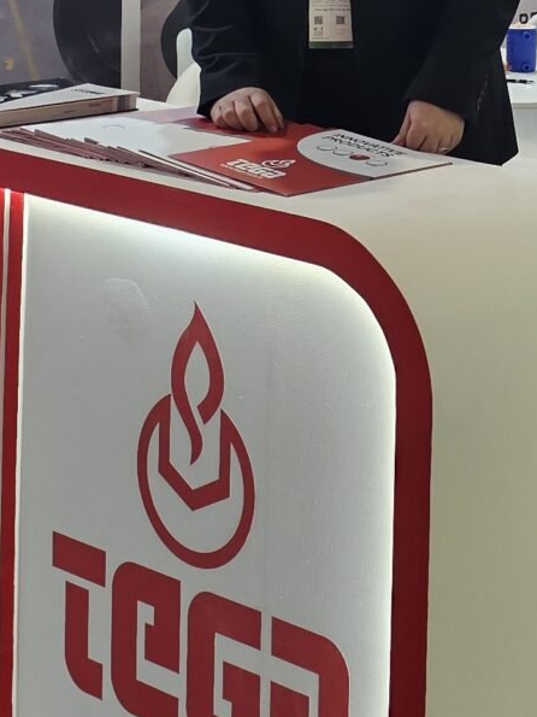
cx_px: 533
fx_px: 2048
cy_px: -140
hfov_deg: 14.7
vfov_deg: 18.8
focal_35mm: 99
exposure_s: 1/120
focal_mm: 6.3
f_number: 1.7
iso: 100
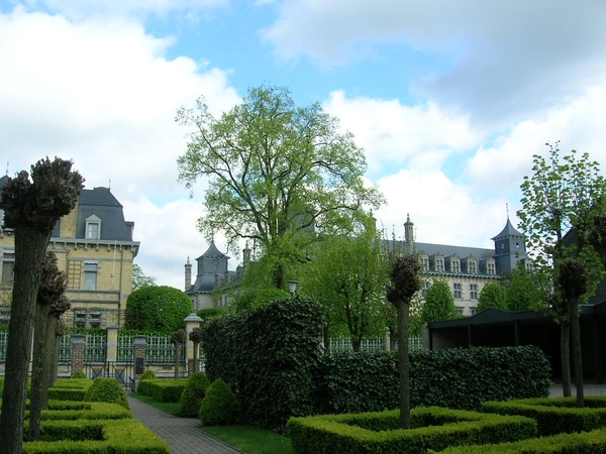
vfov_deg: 41.8
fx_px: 595
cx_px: 303
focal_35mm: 34
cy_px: 227
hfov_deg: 54.0
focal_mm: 5.7
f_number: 4.9
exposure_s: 1/197
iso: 50
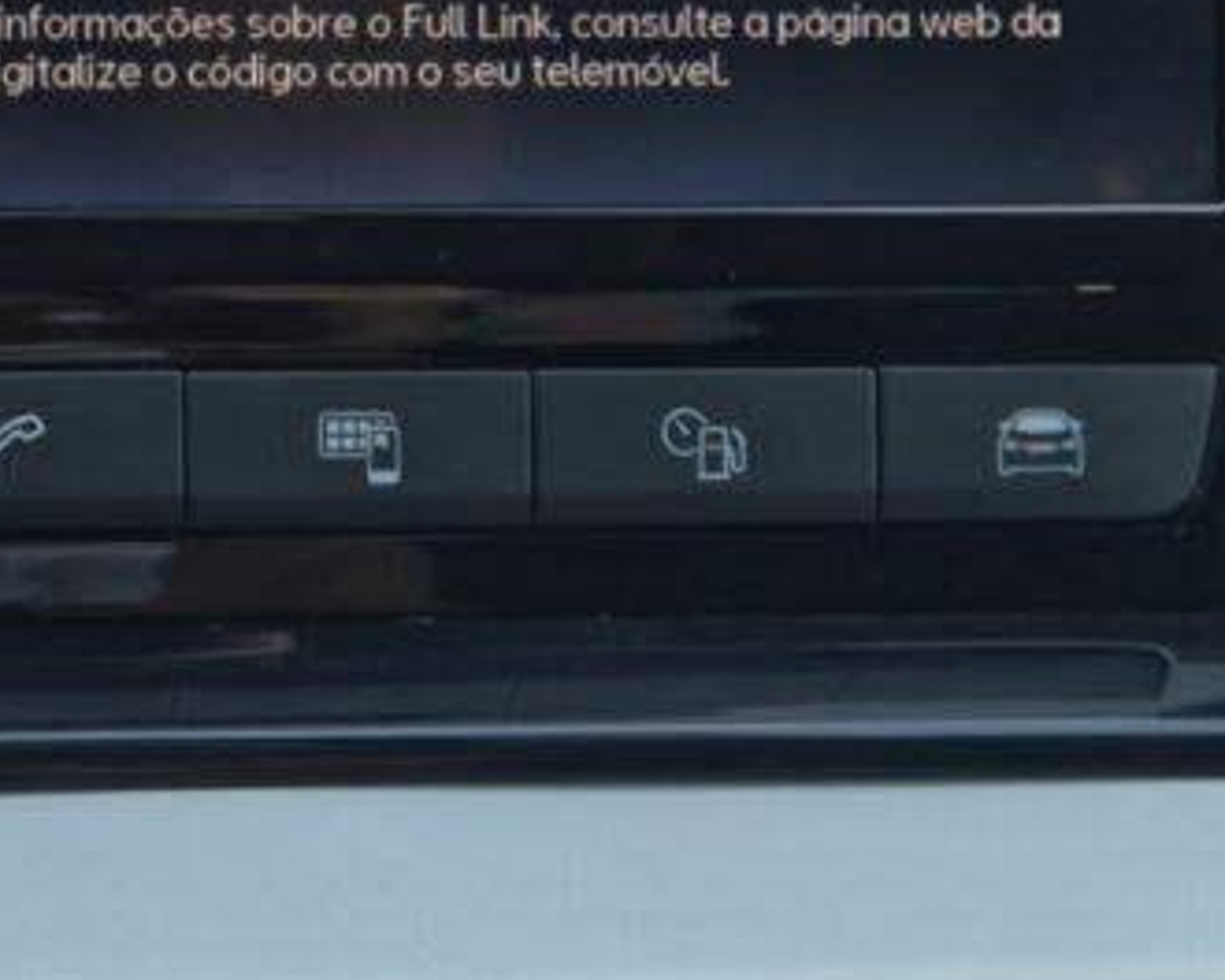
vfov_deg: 14.4
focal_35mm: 105
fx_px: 3807
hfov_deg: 18.0
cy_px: -20
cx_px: 171
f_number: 7.1
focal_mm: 24.2
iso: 2000
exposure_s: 1/160
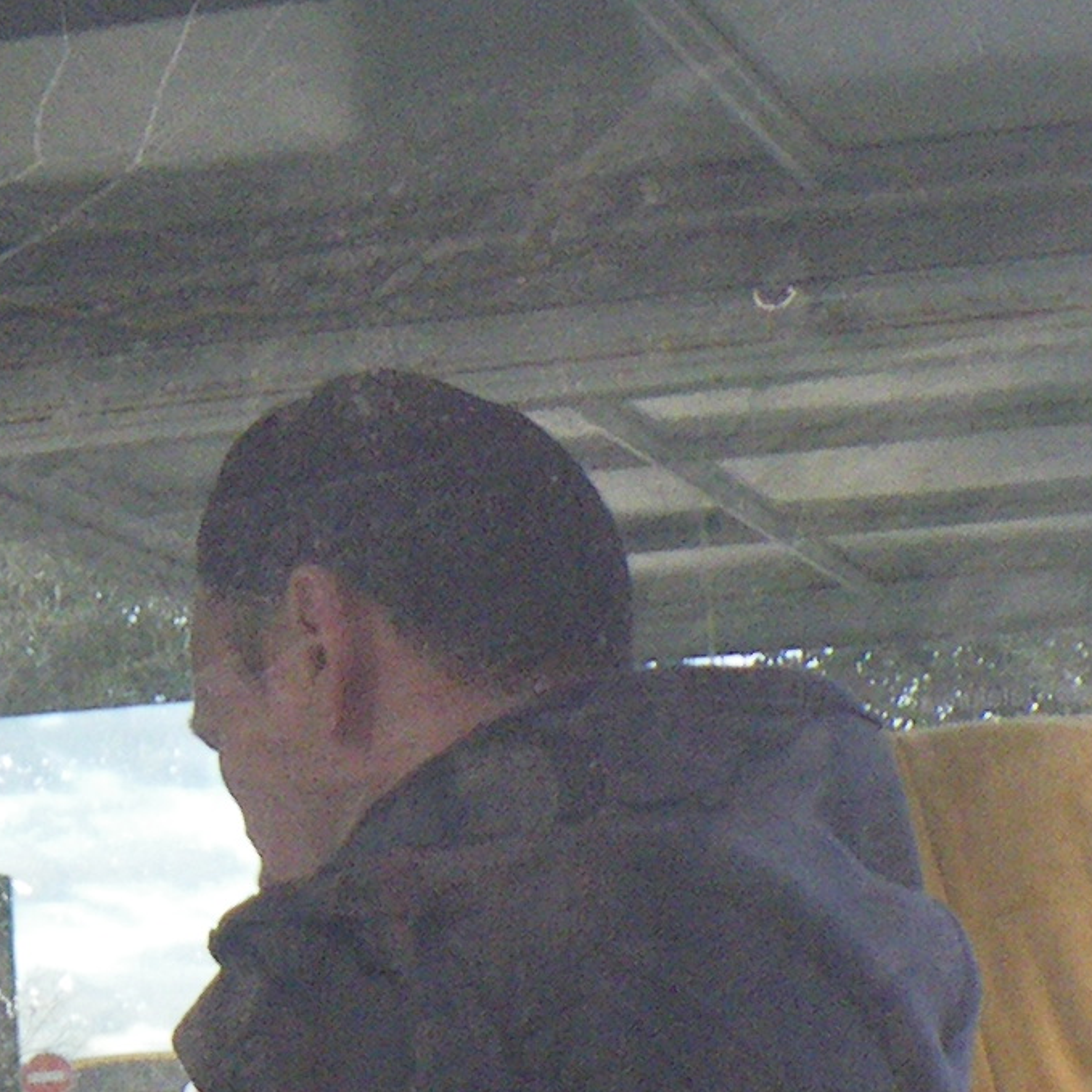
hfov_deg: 12.8
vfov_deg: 13.0
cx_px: -175
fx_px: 4747
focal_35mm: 133
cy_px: 1053
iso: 200
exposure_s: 1/50
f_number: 3.5
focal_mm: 5
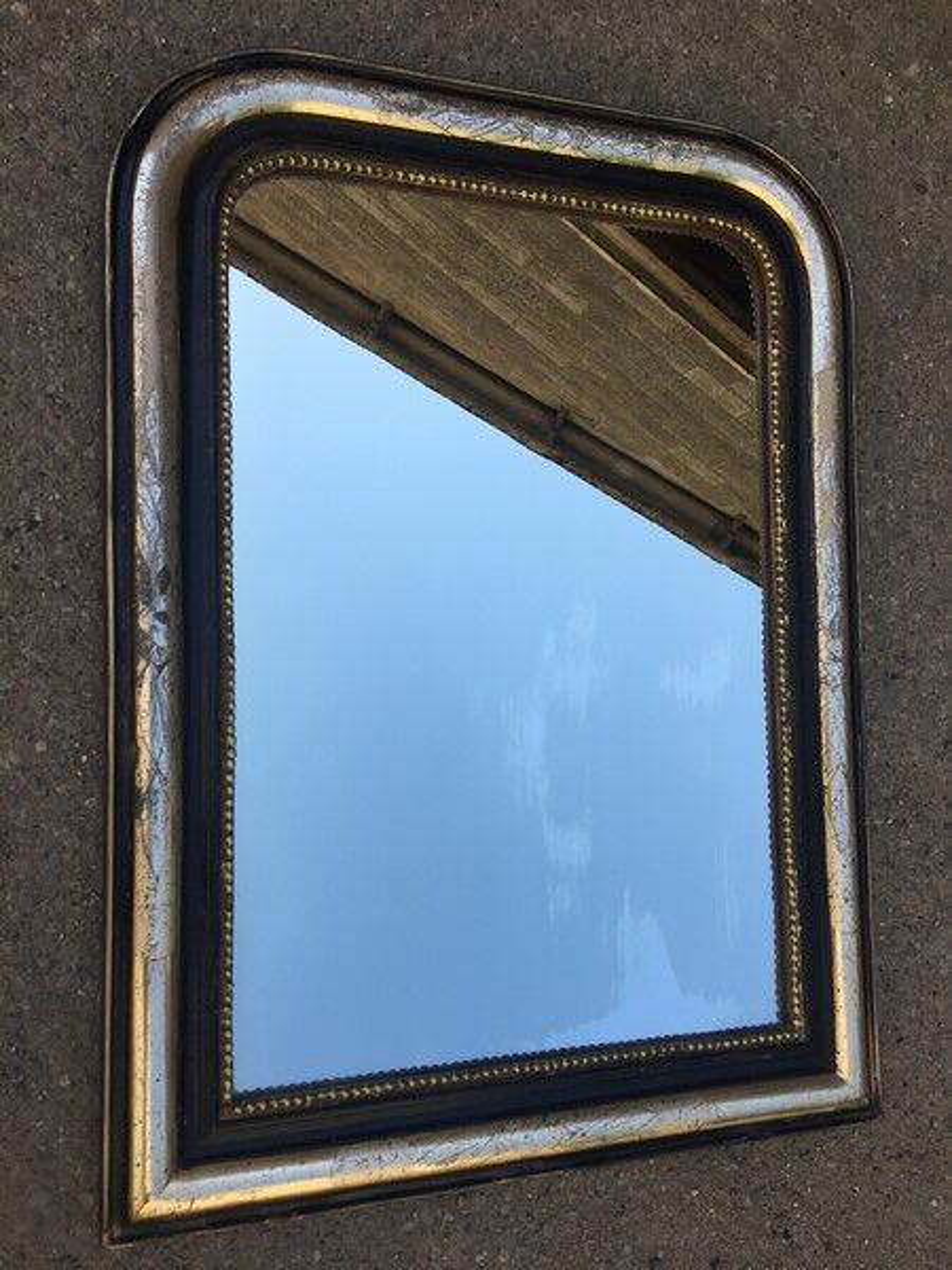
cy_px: 635
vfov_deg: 61.7
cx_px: 476
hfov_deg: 48.2
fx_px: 1063
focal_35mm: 29
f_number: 2.2
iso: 25
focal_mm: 4.15
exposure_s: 1/625
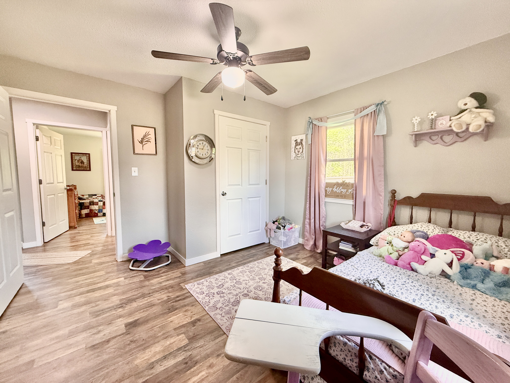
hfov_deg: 102.1
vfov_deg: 85.7
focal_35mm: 14
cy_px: 192
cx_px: 255
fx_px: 206
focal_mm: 2.22
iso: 400
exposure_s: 1/120
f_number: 2.2
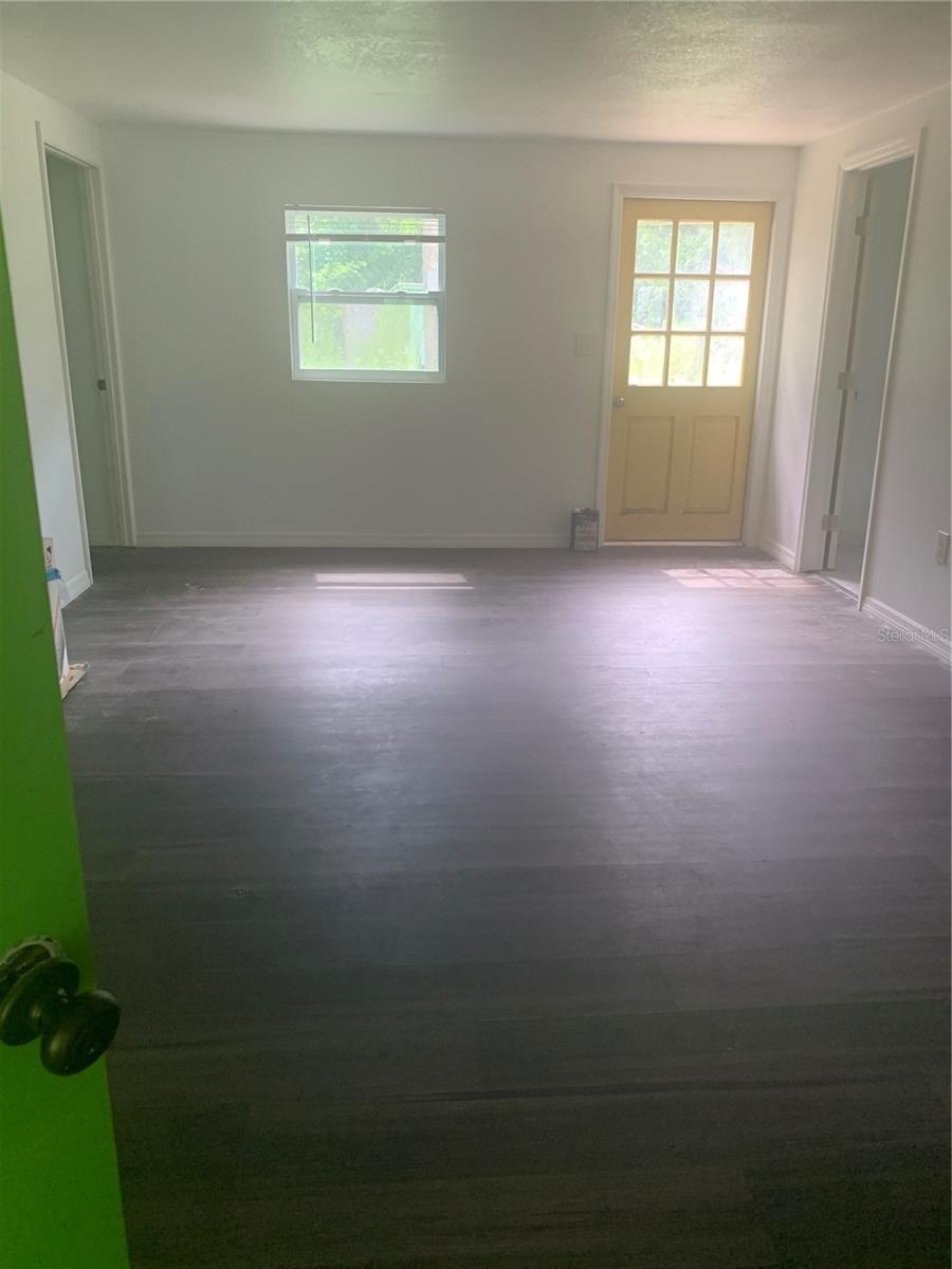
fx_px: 953
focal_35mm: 26
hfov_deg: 53.1
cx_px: 476
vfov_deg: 67.3
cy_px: 634
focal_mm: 4.25
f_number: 1.8
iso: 125
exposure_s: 1/60
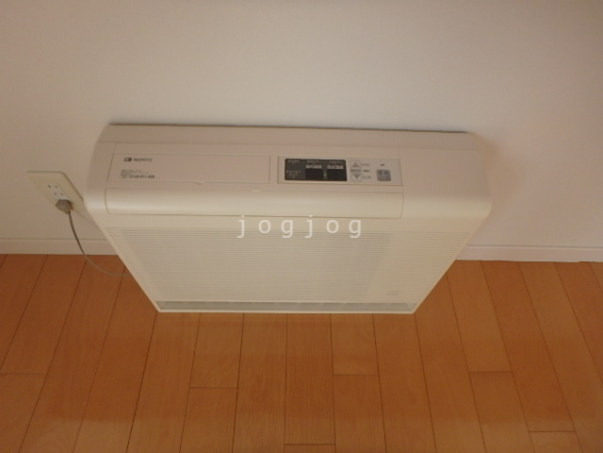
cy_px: 226
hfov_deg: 79.0
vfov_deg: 63.4
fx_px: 366
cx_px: 302
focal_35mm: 21
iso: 160
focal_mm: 3.7
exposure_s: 1/60
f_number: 3.5
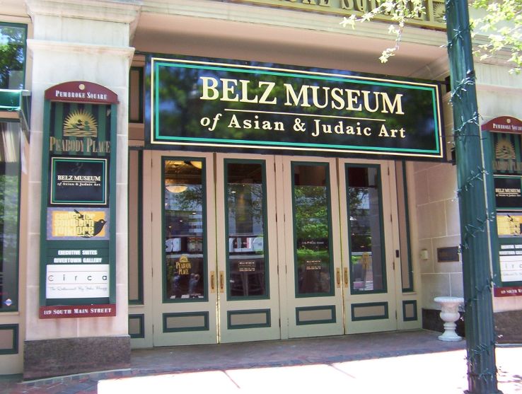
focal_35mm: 36
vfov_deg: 39.8
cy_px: 197
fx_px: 544
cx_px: 261
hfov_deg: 51.3
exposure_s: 1/122
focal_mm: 5.54
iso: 100
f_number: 2.76
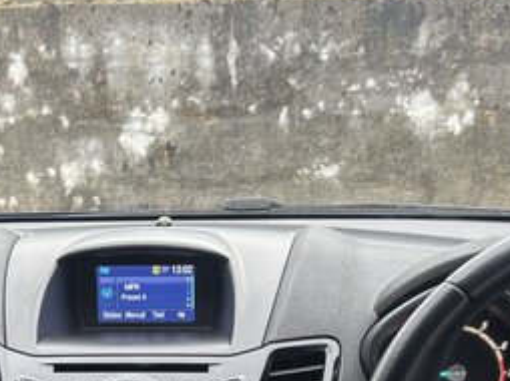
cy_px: 541
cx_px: 149
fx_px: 1207
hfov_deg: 23.7
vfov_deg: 16.6
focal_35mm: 82
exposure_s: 1/60
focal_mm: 5.96
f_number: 1.6
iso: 160
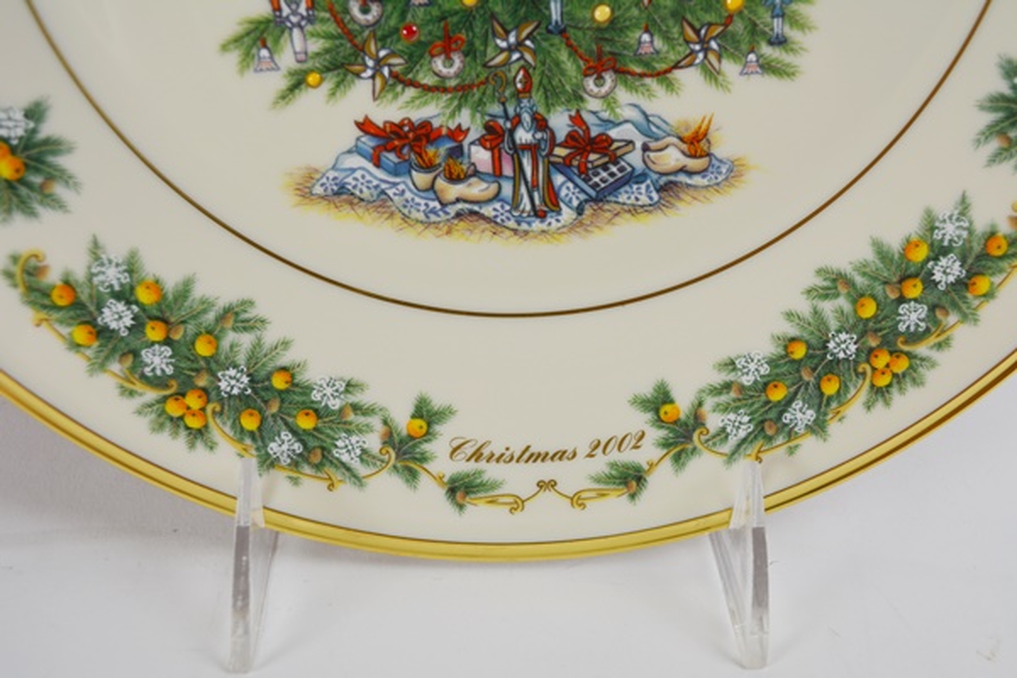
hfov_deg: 53.1
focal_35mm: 36
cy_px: 339
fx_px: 1017
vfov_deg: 36.9
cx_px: 508
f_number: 5.6
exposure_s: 1/125
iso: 220
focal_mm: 24
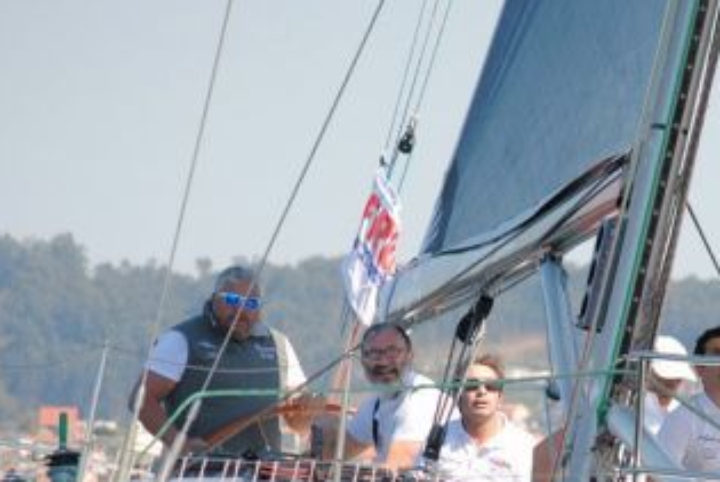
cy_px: 499
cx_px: 688
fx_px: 9539
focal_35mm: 476
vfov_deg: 2.9
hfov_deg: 4.3
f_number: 5.6
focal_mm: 125
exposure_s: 1/500
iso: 160
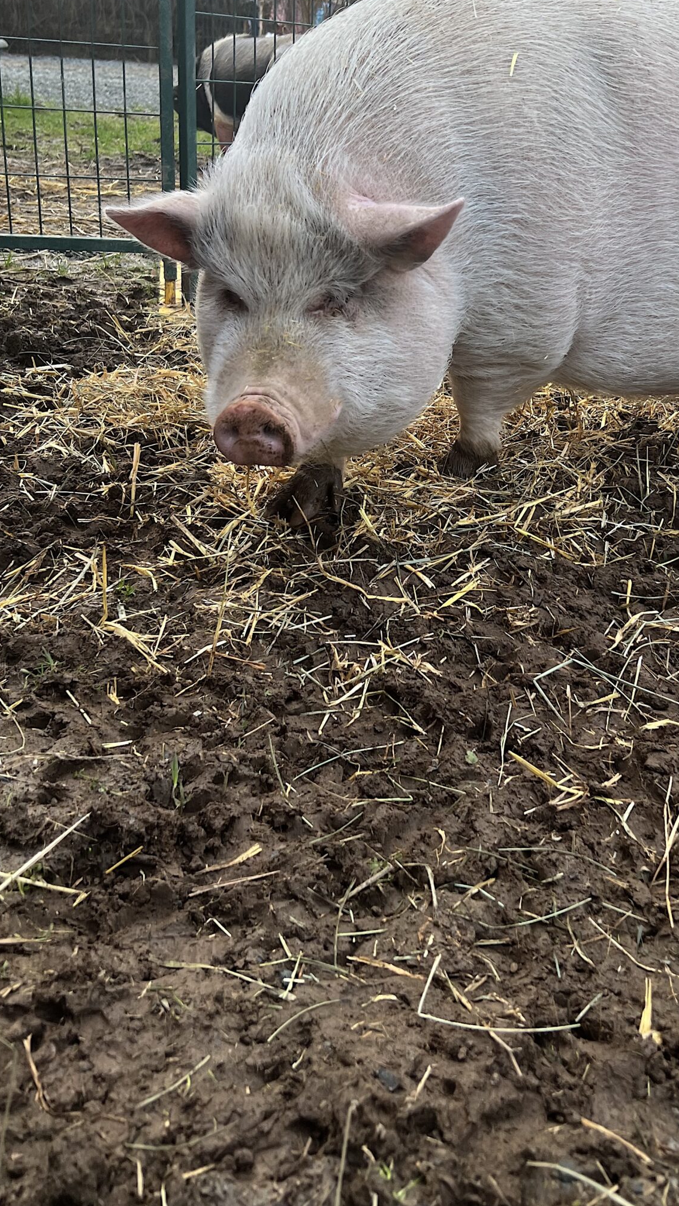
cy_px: 442
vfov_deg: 54.6
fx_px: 1152
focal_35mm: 36
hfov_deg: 32.6
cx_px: 434
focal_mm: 5.7
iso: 32
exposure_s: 1/135
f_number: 1.5
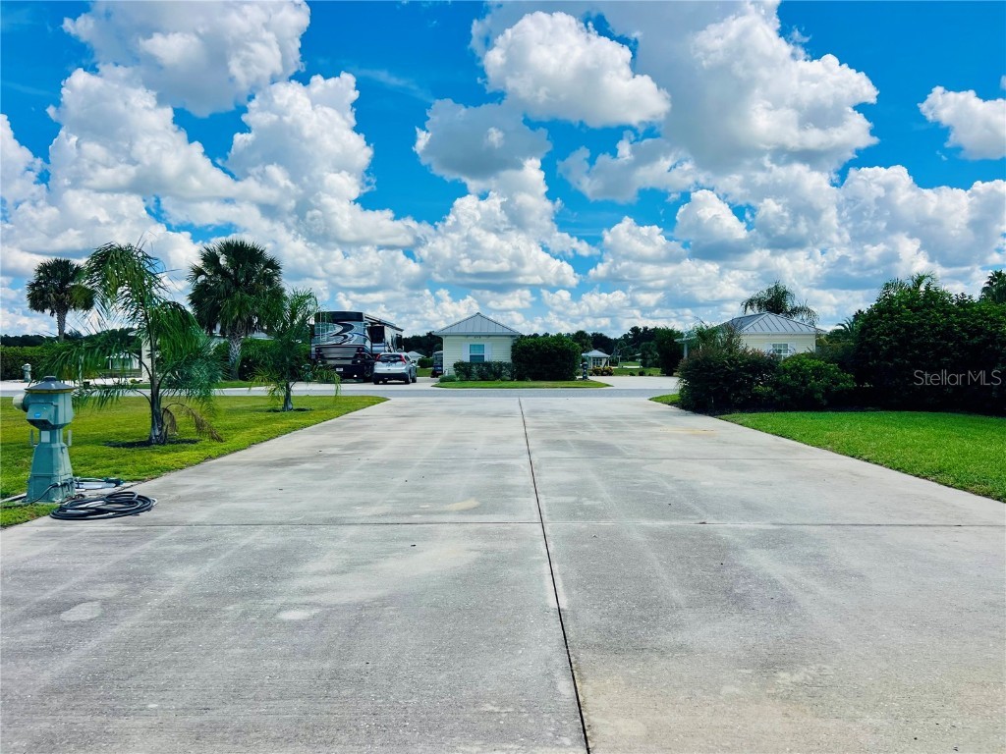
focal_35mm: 26
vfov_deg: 53.1
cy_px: 377
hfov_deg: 67.3
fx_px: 756
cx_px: 503
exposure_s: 1/6211
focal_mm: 5.7
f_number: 1.5
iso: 50
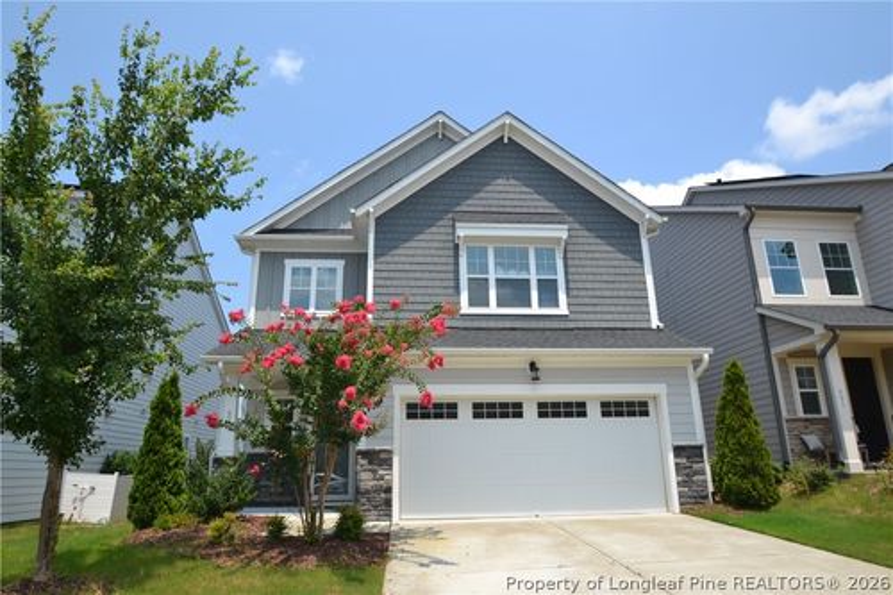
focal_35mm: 21
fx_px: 521
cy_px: 298
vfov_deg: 59.5
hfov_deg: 81.2
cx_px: 446
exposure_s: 1/250
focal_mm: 14
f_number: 8
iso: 100
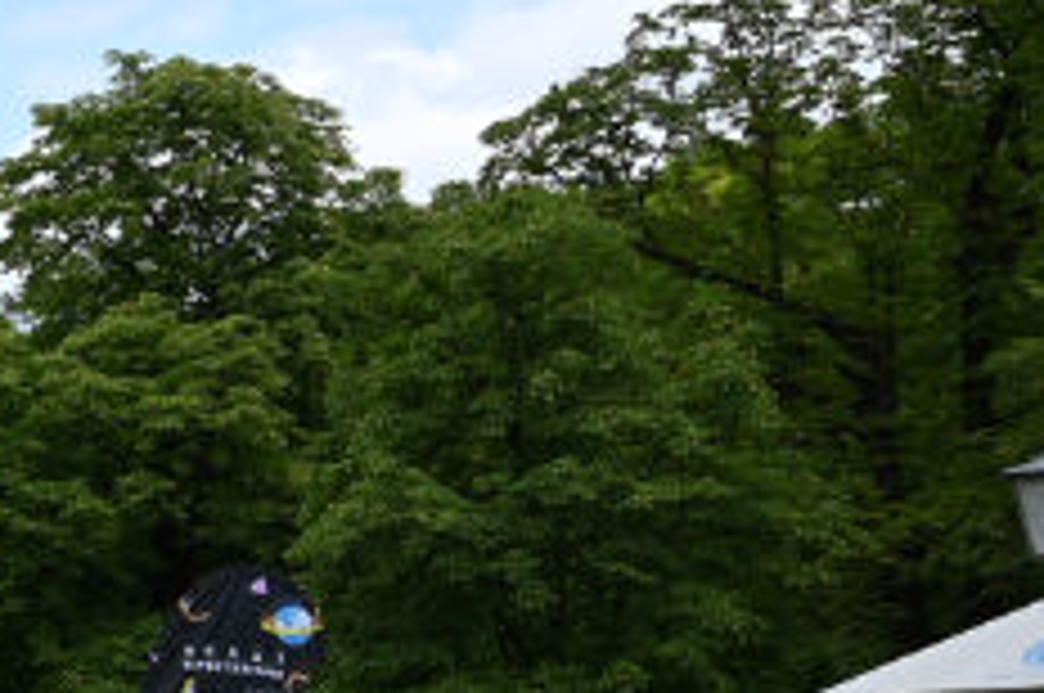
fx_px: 3070
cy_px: 538
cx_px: -1184
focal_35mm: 106
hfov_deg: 14.9
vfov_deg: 12.8
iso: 100
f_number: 6.3
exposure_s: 1/320
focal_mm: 24
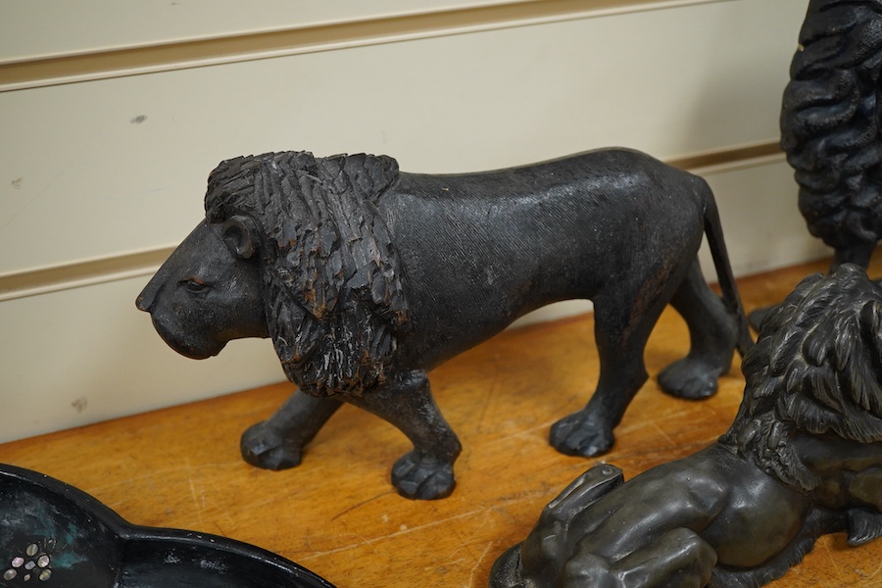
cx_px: 441
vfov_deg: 29.9
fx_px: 1102
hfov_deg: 43.6
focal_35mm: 45
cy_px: 294
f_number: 5.6
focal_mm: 30
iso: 1250
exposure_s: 1/125
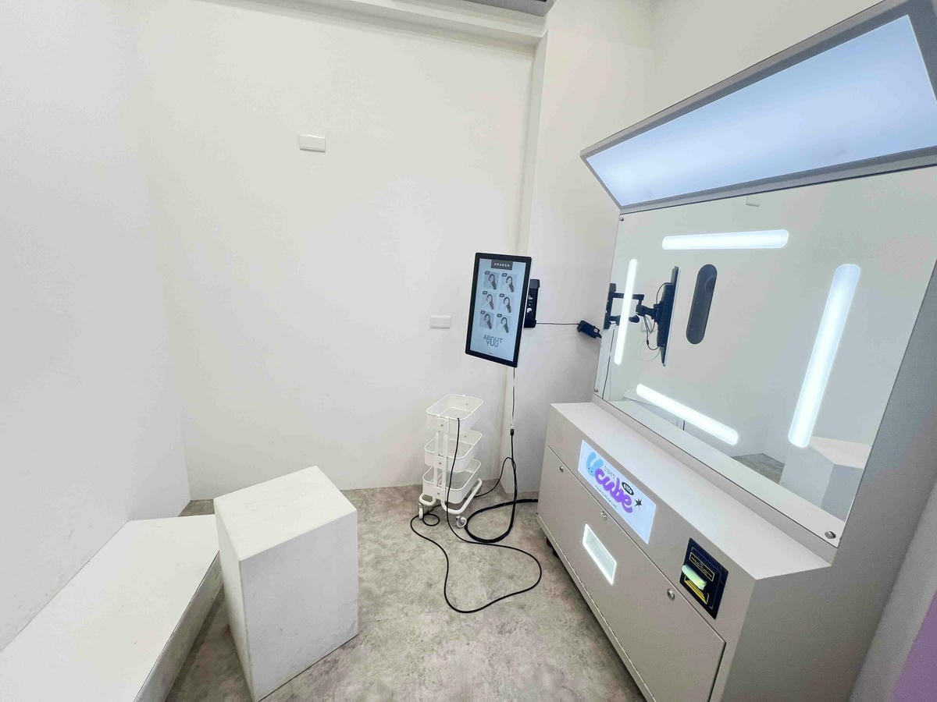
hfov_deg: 106.2
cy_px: 351
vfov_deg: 89.9
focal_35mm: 13
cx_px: 468
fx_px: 352
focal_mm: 1.57
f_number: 1.8
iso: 125
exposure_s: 1/120
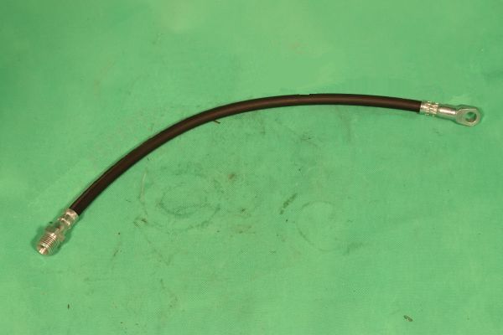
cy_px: 168
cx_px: 252
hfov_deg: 35.1
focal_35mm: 57
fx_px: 796
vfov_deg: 23.8
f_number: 14
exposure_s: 1/60
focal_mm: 38
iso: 720
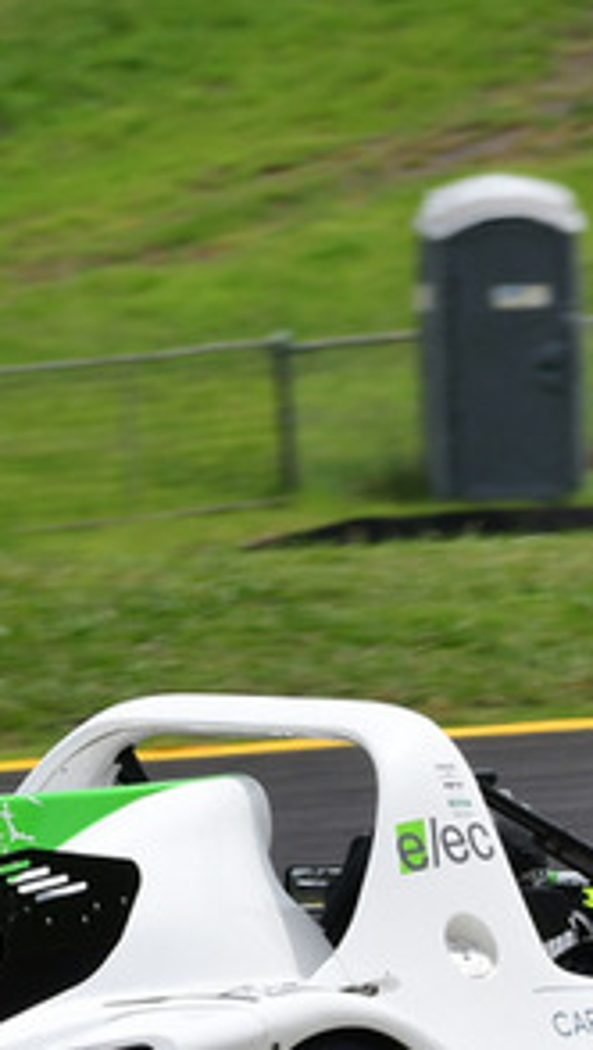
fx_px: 29769
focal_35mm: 1068
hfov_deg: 1.1
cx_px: 475
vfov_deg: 2.0
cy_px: 904
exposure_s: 1/640
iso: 320
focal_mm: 250
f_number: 11
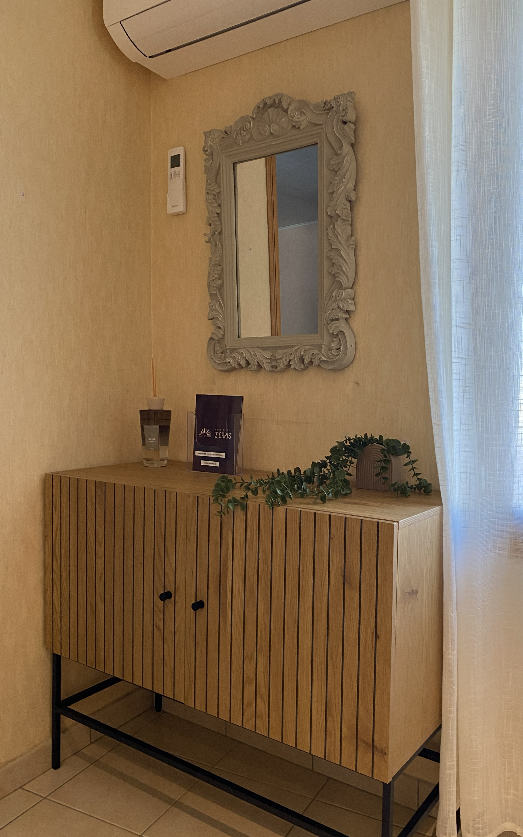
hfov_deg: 44.5
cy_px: 425
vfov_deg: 66.5
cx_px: 292
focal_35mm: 28
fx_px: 639
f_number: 1.8
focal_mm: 4.25
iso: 160
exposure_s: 1/60
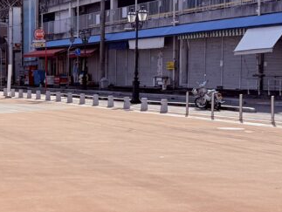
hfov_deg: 19.8
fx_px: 775
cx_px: -17
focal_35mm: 95
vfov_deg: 15.6
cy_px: 113
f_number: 1.78
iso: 100
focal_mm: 6.76
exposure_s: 1/11905
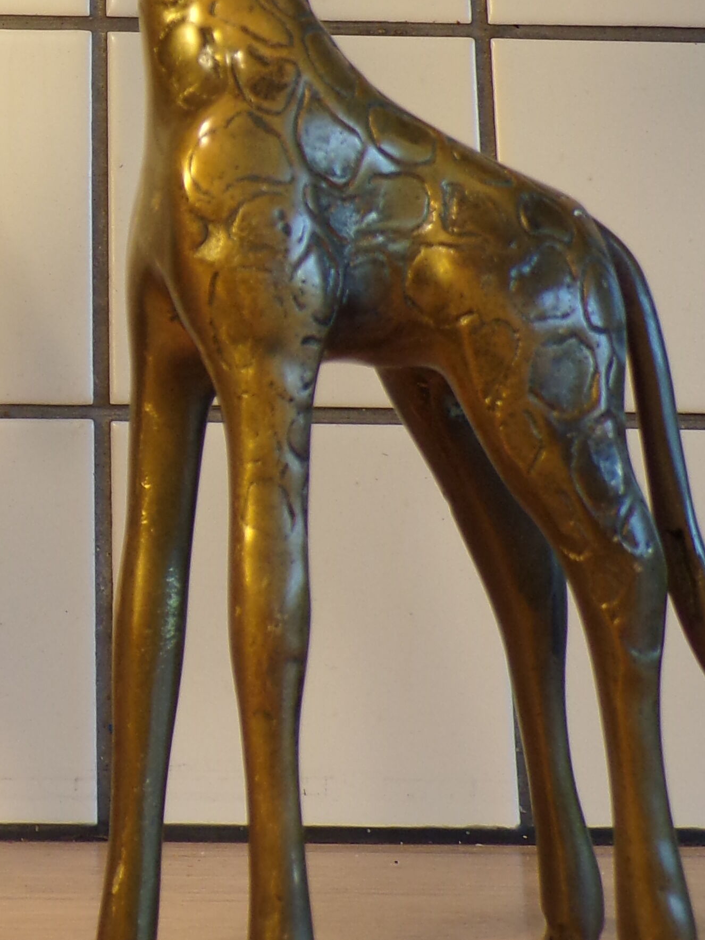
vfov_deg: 25.7
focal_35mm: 73
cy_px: 58
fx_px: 1982
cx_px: -9
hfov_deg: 19.6
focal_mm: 5
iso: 100
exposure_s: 1/34
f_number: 3.1
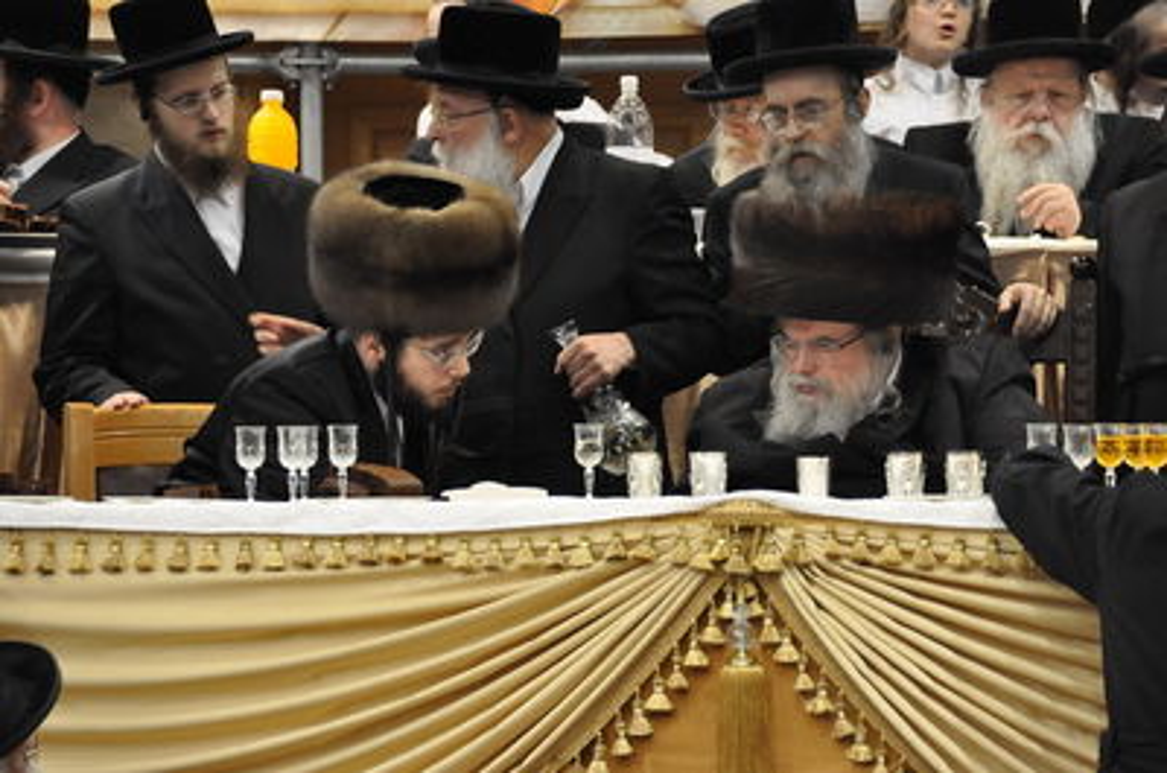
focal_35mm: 218
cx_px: 584
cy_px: 386
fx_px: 7037
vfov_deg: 6.3
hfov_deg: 9.5
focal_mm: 145
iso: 2000
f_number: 5.6
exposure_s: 1/50
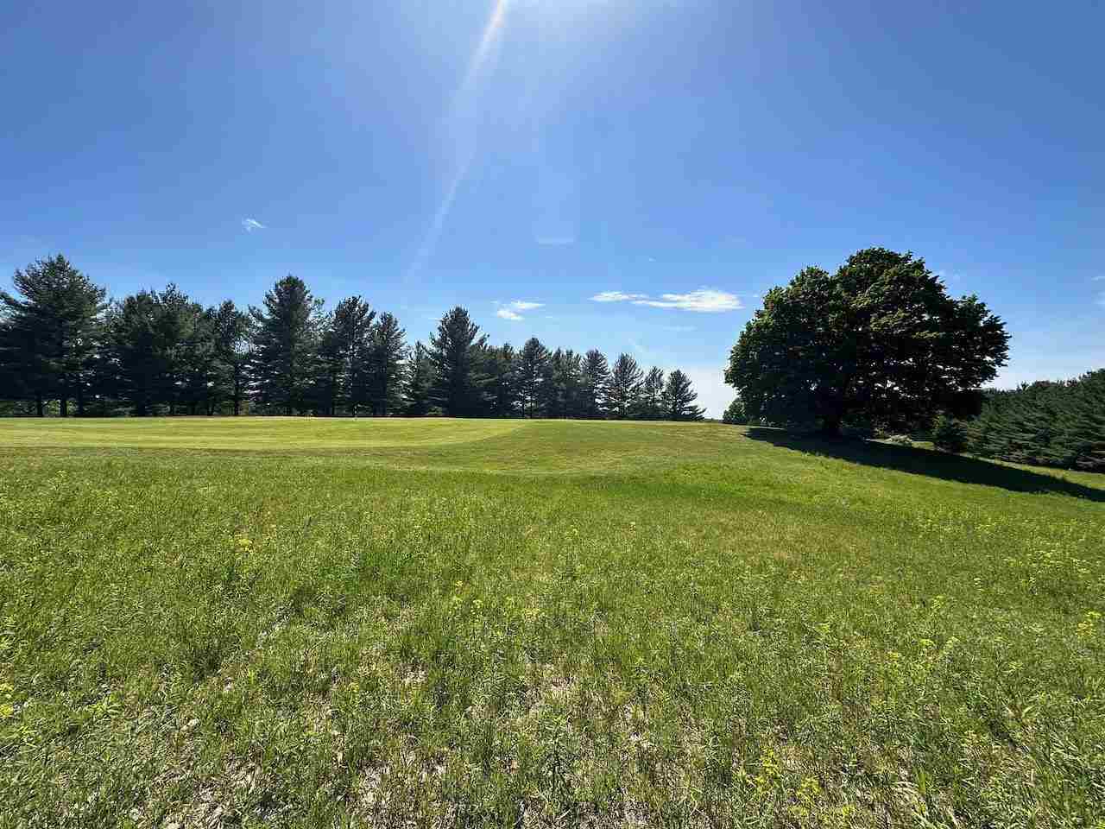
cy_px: 414
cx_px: 552
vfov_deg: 85.7
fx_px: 447
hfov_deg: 102.1
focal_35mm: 14
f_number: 2.2
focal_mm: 2.22
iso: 50
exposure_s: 1/2817
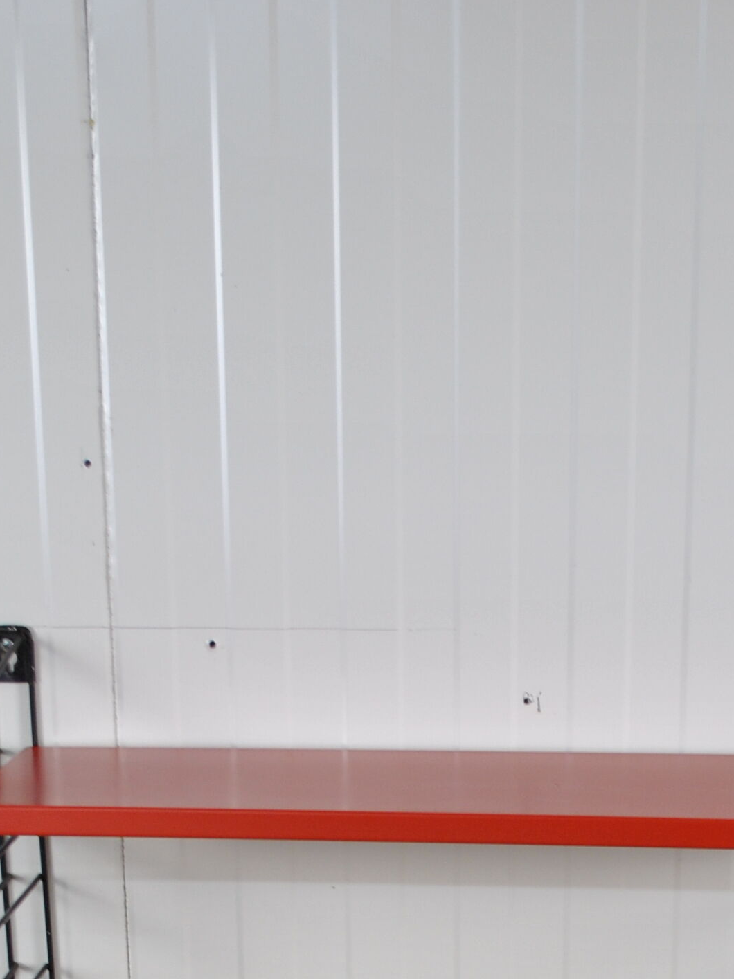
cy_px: 1278
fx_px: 2460
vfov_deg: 20.5
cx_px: 524
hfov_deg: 16.9
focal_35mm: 87
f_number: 4.5
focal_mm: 22
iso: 200
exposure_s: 1/25
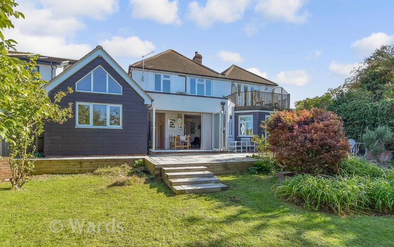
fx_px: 183
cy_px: 125
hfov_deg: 94.3
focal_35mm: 17
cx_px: 192
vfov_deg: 68.0
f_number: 8
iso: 200
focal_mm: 10
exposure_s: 1/200
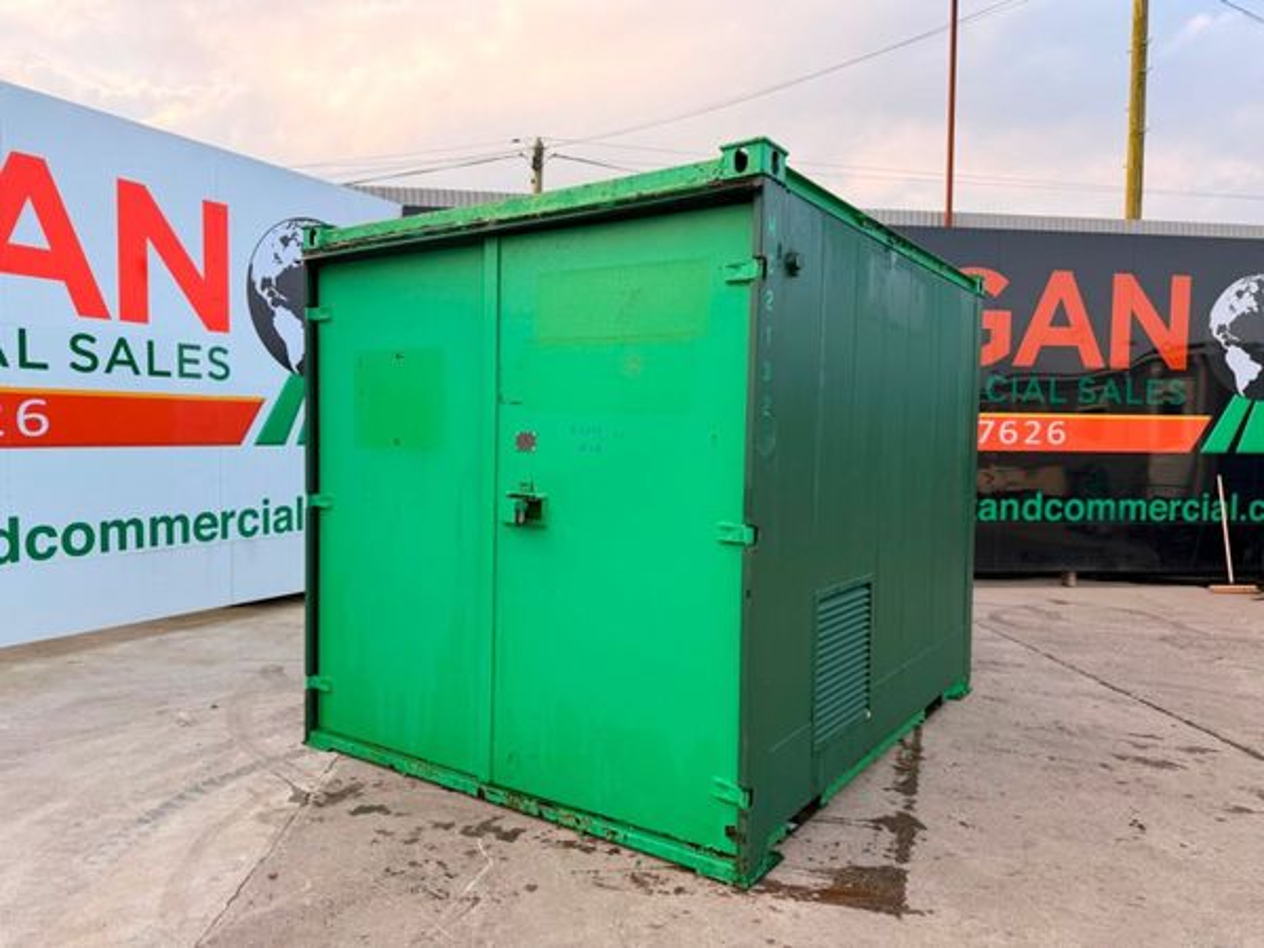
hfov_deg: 71.6
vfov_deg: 56.8
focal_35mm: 24
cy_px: 474
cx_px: 632
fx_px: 876
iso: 100
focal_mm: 6.76
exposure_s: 1/728
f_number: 1.78
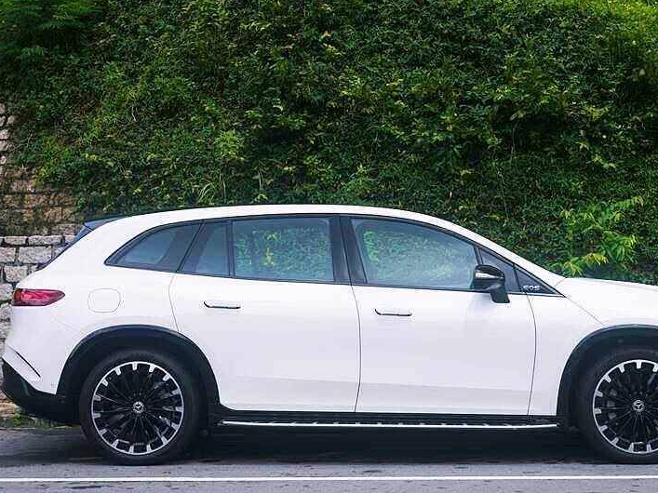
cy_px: 216
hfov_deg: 25.0
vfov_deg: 18.9
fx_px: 1482
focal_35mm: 78
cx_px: 378
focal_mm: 56
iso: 100
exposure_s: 1/160
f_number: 5
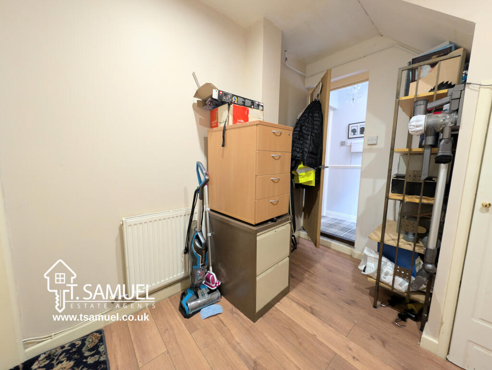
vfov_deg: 94.6
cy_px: 185
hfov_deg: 110.5
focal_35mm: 12
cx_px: 246
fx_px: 171
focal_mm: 2.23
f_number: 1.95
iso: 178
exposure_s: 1/15
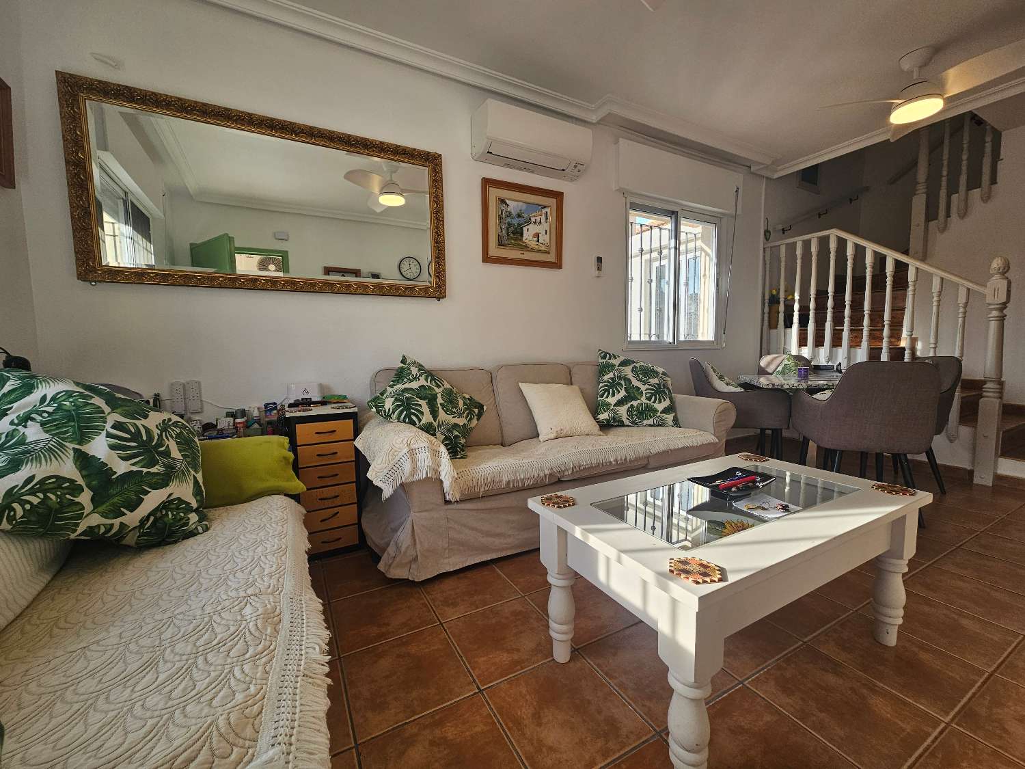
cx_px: 512
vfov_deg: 89.9
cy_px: 384
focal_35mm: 13
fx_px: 385
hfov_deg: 106.2
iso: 50
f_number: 2.2
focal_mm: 2.2
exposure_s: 1/189
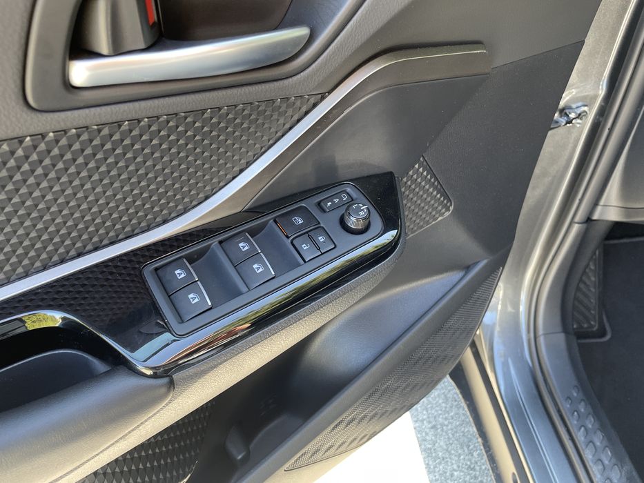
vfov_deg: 53.1
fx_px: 484
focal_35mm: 26
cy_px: 242
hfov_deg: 67.3
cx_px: 322
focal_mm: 4.2
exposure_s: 1/120
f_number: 1.6
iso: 125
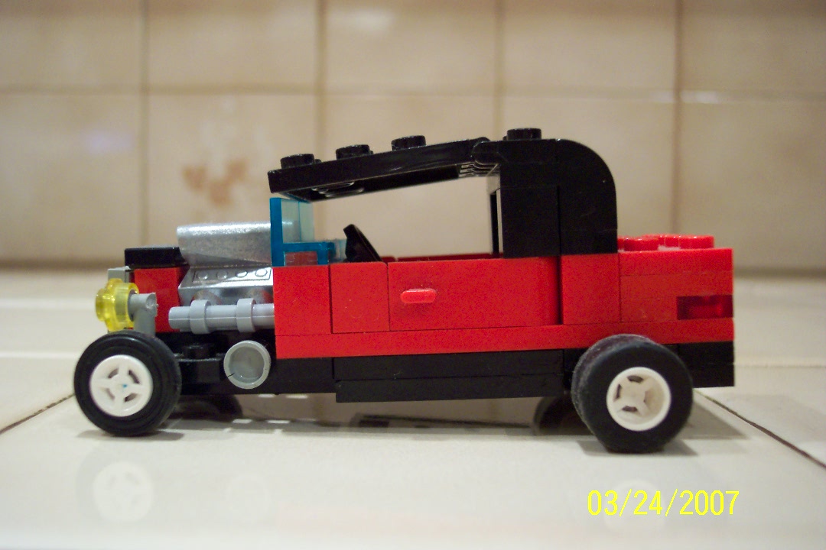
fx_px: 872
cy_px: 275
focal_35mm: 38
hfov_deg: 50.7
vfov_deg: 35.1
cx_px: 413
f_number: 2.8
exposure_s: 1/30
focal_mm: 8
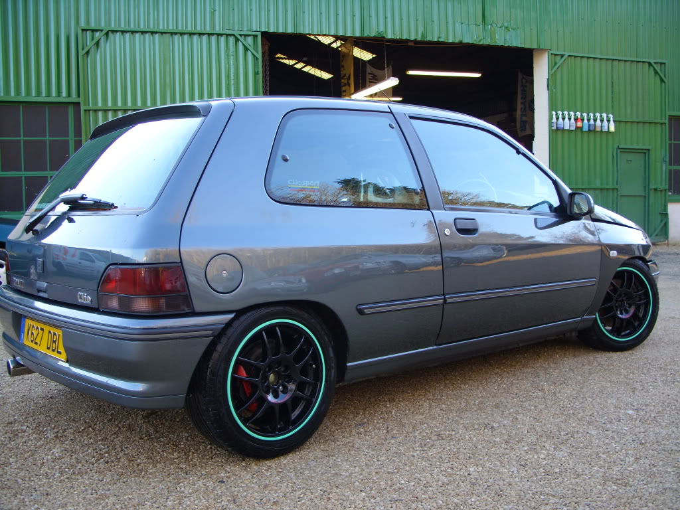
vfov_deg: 37.7
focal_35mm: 38
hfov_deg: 49.0
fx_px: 746
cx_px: 340
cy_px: 255
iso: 50
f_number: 2.8
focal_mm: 7.8
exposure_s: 1/64
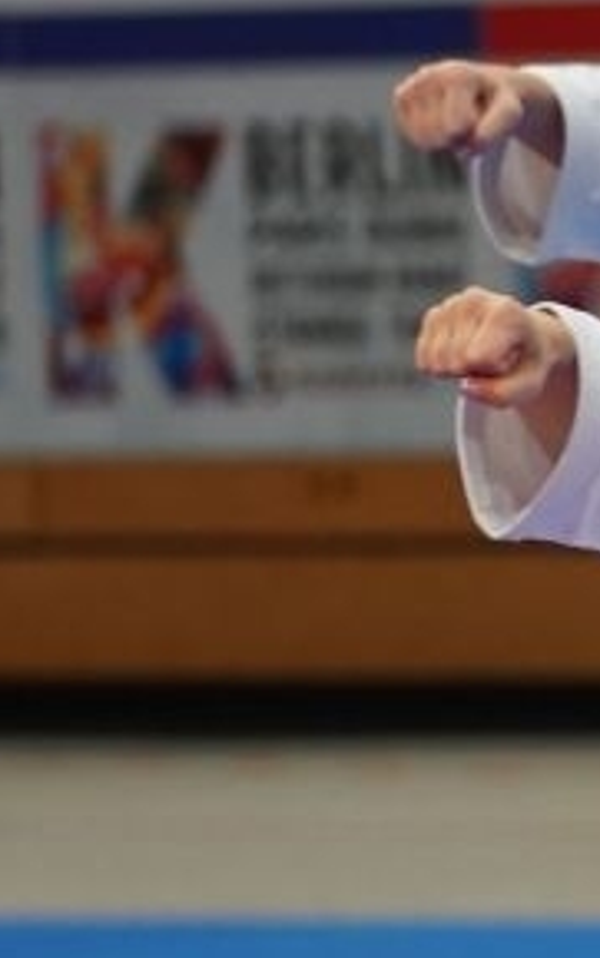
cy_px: 815
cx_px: 2602
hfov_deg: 2.0
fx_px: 17059
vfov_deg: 3.2
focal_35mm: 653
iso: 800
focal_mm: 103
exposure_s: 1/500
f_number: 2.8
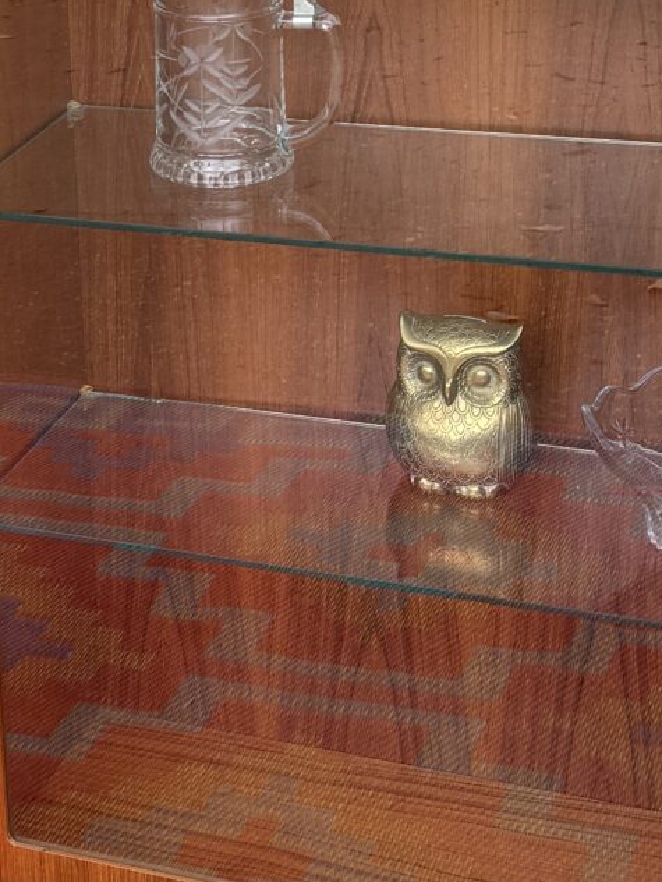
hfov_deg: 14.9
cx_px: -45
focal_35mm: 97
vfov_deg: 20.2
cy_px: 284
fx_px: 2473
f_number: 1.78
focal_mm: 6.76
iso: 64
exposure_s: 1/263
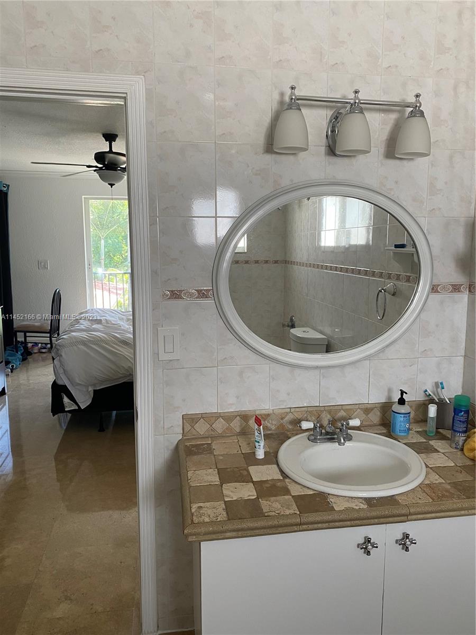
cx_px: 238
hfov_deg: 53.1
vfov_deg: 67.3
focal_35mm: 26
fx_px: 477
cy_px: 318
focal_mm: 4.25
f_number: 1.8
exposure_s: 1/92
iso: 125
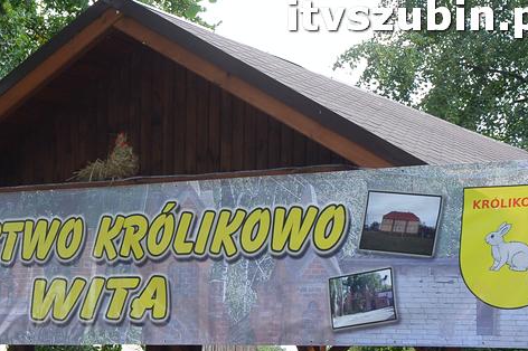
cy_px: 279
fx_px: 1583
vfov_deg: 12.6
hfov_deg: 18.8
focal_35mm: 108
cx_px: 116
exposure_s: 1/250
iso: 640
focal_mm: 40
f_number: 8
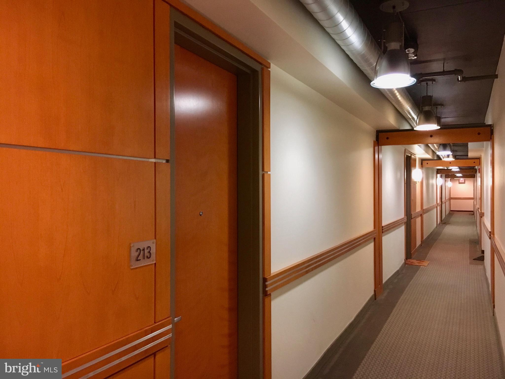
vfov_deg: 48.2
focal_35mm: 29
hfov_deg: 61.7
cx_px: 252
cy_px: 190
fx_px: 423
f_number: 2.2
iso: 200
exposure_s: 1/30
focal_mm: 4.15
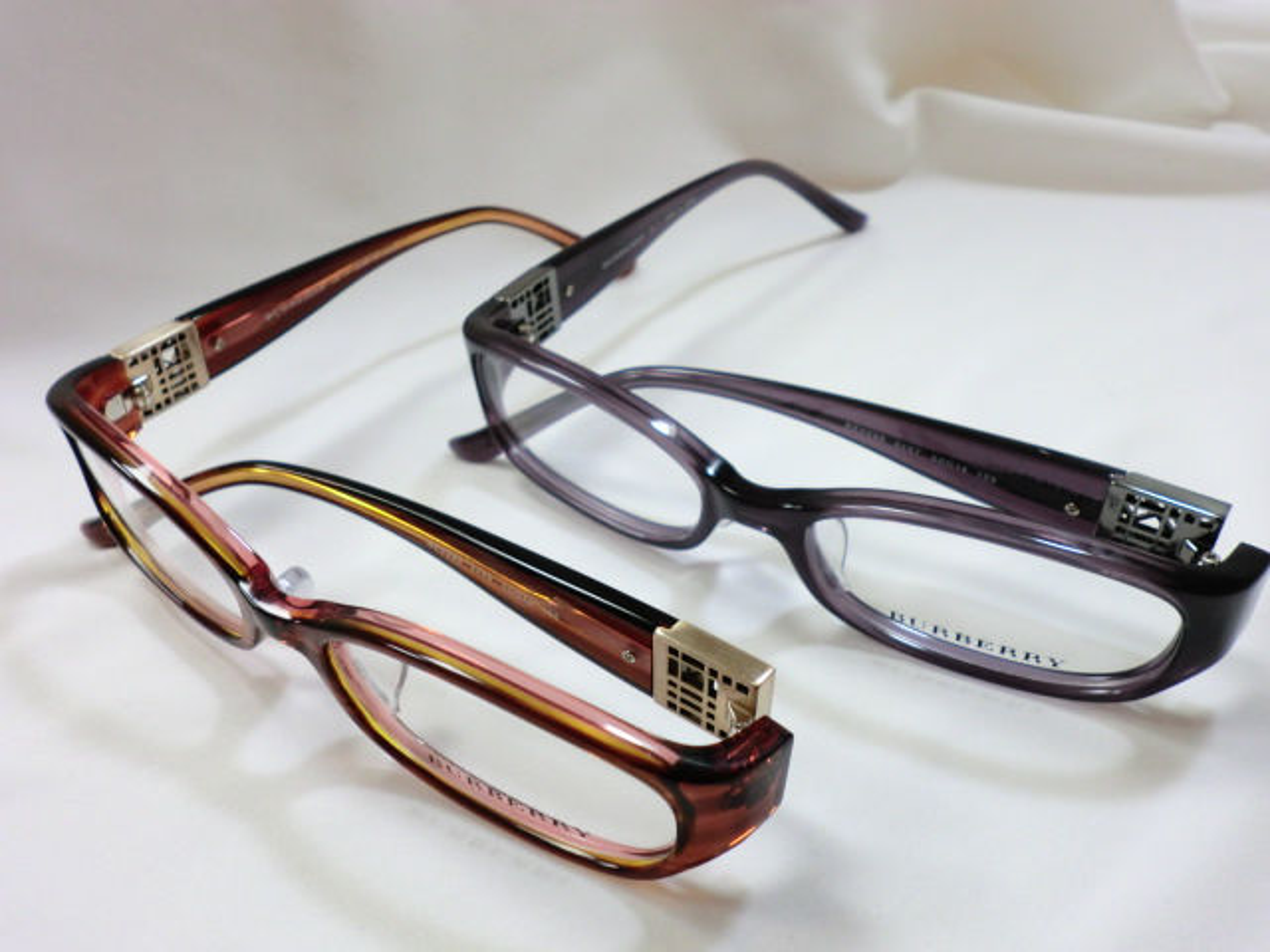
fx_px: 1174
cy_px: 476
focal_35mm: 32
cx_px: 635
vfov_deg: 44.2
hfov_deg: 56.8
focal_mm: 5.8
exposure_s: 1/60
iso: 125
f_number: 3.5
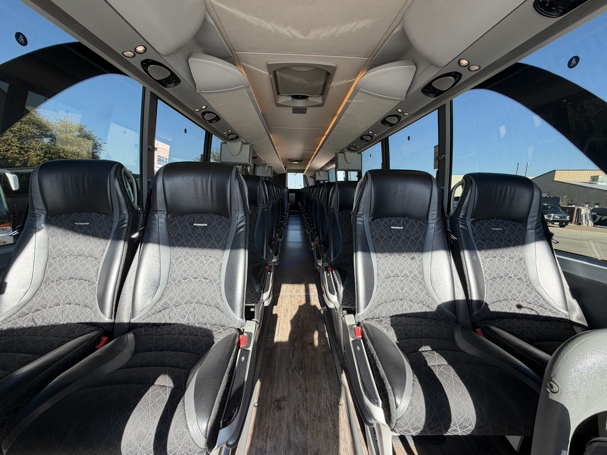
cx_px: 304
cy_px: 228
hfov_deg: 102.1
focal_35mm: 14
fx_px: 245
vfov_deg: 85.7
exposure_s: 1/121
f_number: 2.2
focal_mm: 2.22
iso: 40
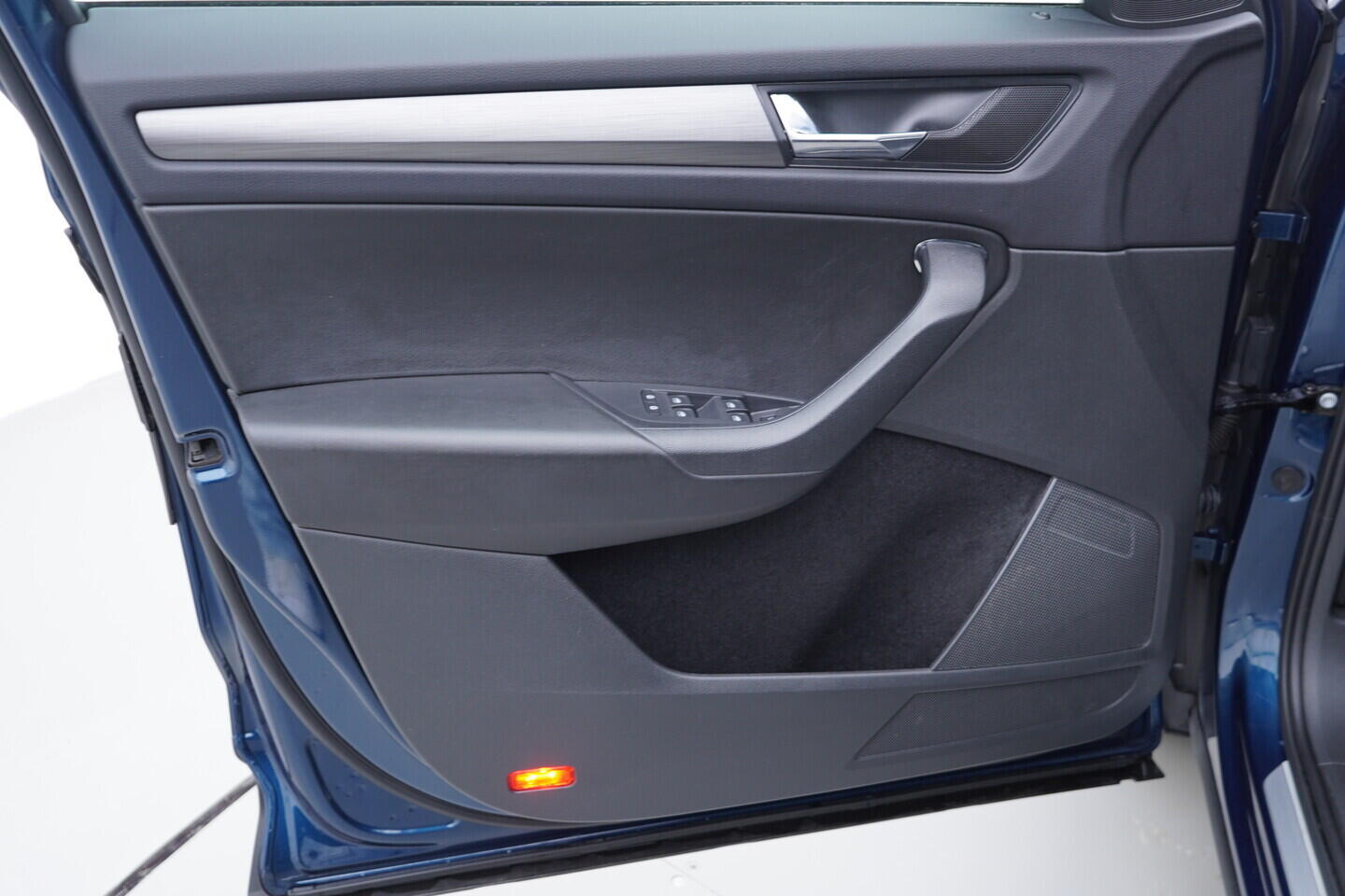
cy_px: 448
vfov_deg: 36.9
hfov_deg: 53.1
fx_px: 1345
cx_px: 672
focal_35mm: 36
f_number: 2.8
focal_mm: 24
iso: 200
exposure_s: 1/40
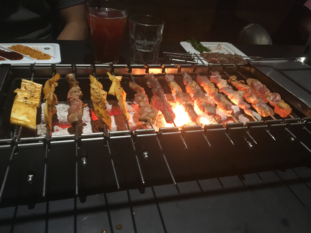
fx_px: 261
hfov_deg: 61.7
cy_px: 116
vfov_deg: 48.2
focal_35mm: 29
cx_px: 156
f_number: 2.2
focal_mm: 4.15
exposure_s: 1/25
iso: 200
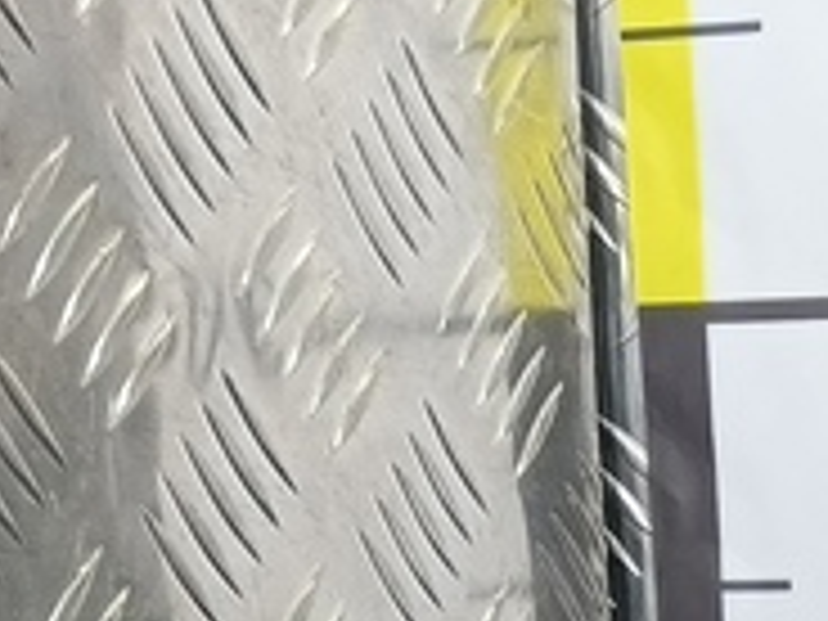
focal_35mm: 128
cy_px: 1521
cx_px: 1323
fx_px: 3062
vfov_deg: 10.0
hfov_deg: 14.2
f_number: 1.6
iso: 147
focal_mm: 4.11
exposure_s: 1/50
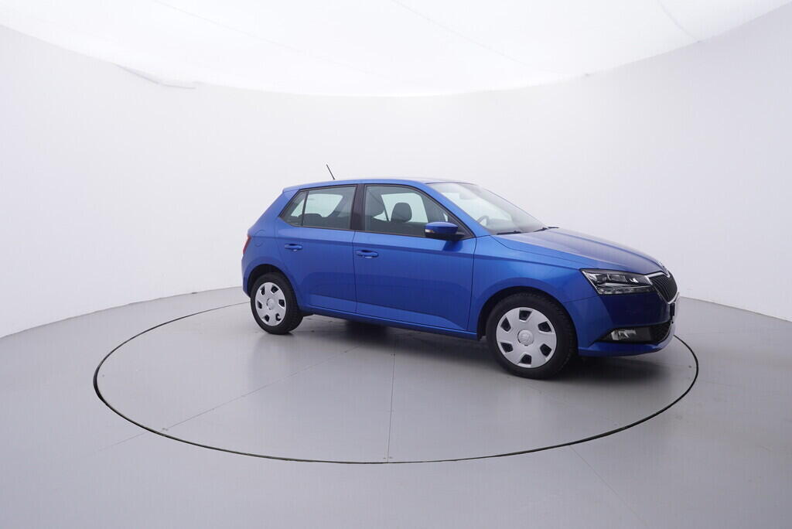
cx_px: 396
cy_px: 264
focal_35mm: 22
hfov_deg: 77.3
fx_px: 495
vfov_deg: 56.2
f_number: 5
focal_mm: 15
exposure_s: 1/80
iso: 200
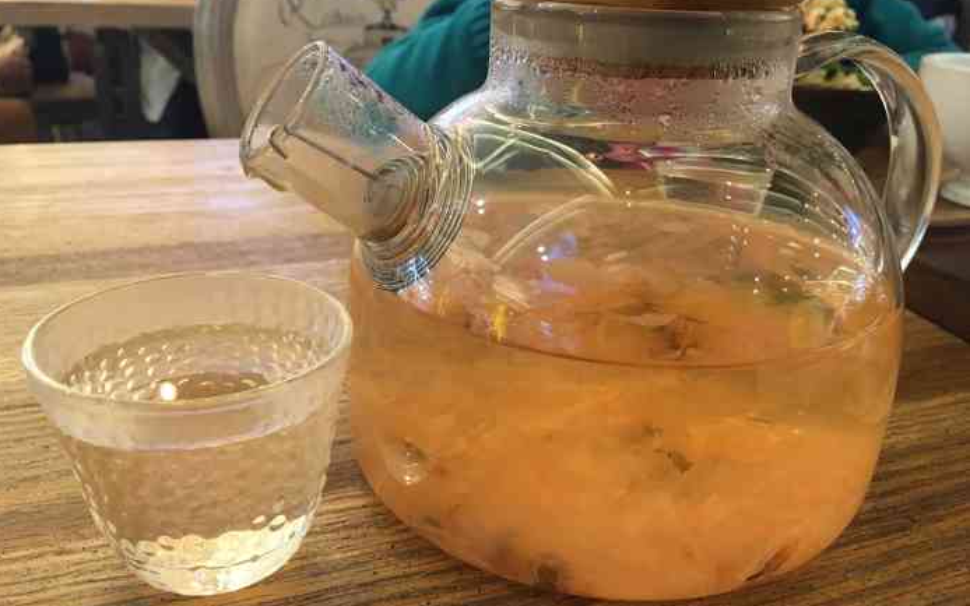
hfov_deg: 61.2
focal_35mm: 31
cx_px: 482
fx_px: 820
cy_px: 312
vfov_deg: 40.6
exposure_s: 1/25
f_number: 2.2
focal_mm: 4.15
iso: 200
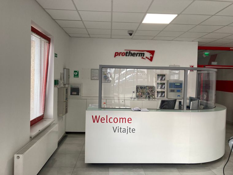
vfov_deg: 49.7
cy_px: 88
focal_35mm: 28
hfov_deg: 63.4
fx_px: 188
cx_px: 116
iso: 64
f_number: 1.8
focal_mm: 3.99
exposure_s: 1/100
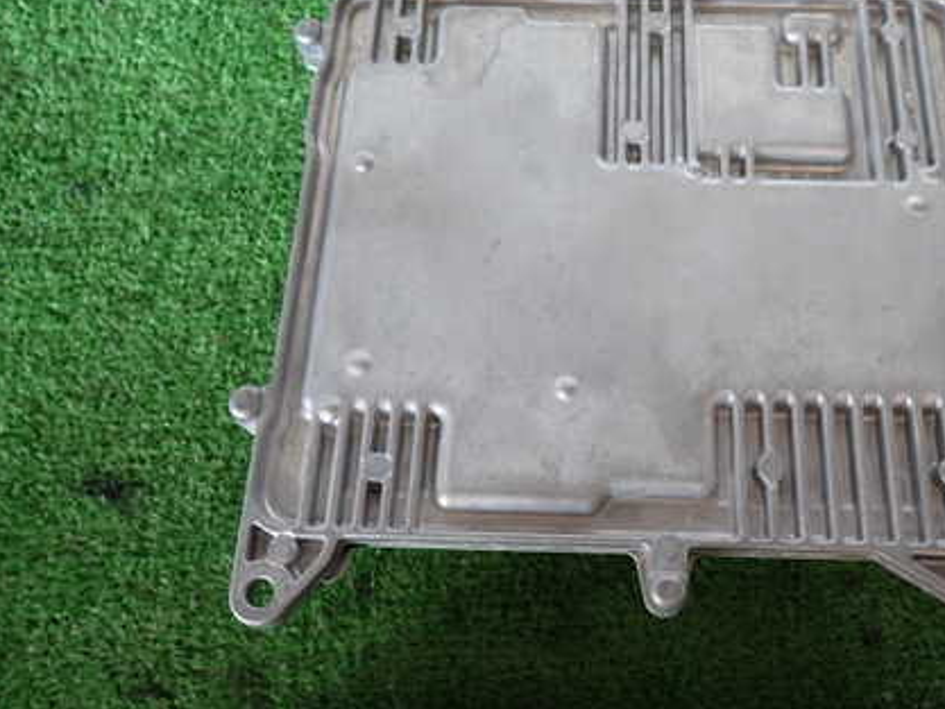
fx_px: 983
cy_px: 283
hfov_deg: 50.9
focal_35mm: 36
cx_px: 582
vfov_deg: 39.5
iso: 200
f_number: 2
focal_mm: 4.5
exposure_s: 1/50
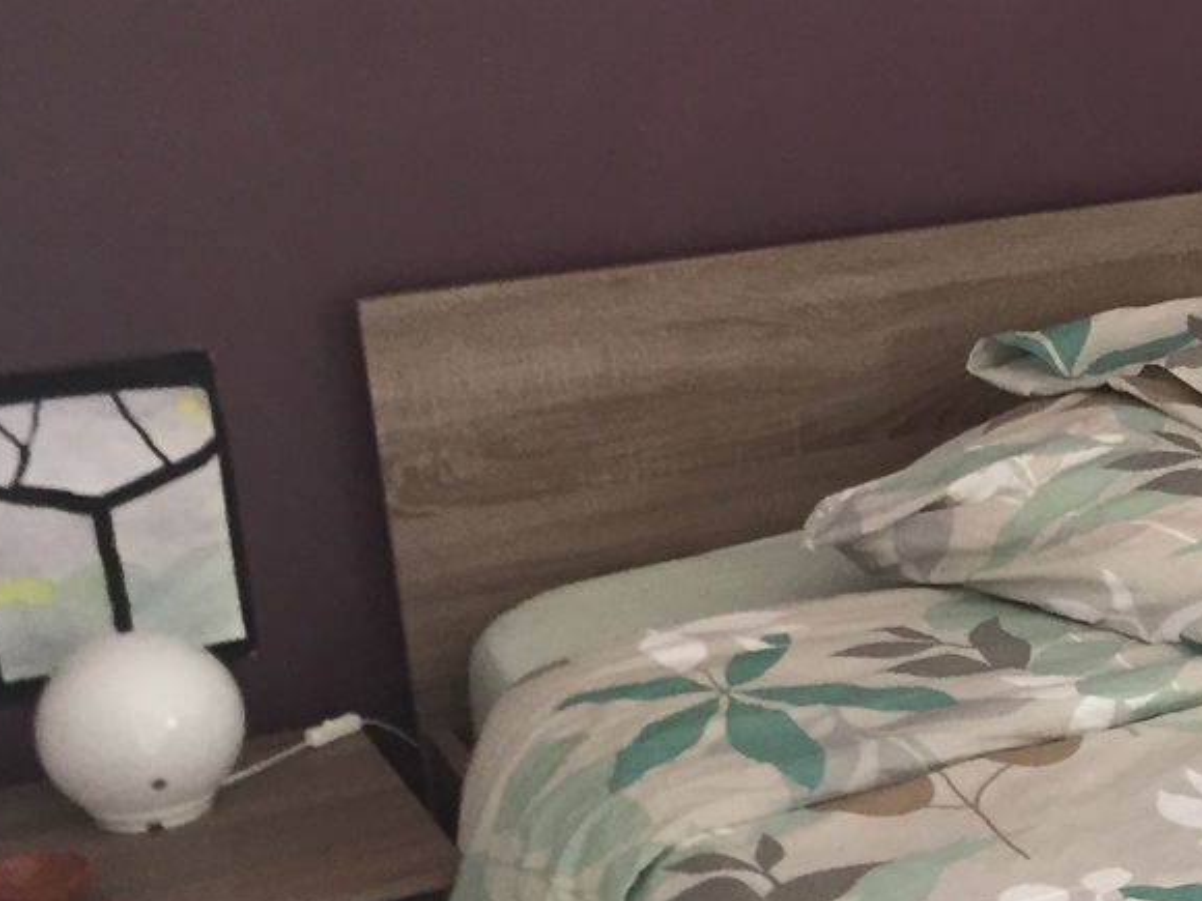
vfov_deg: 18.4
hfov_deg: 21.8
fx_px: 2778
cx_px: 1594
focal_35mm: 80
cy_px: 528
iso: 64
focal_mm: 4.15
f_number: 2.2
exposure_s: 1/33
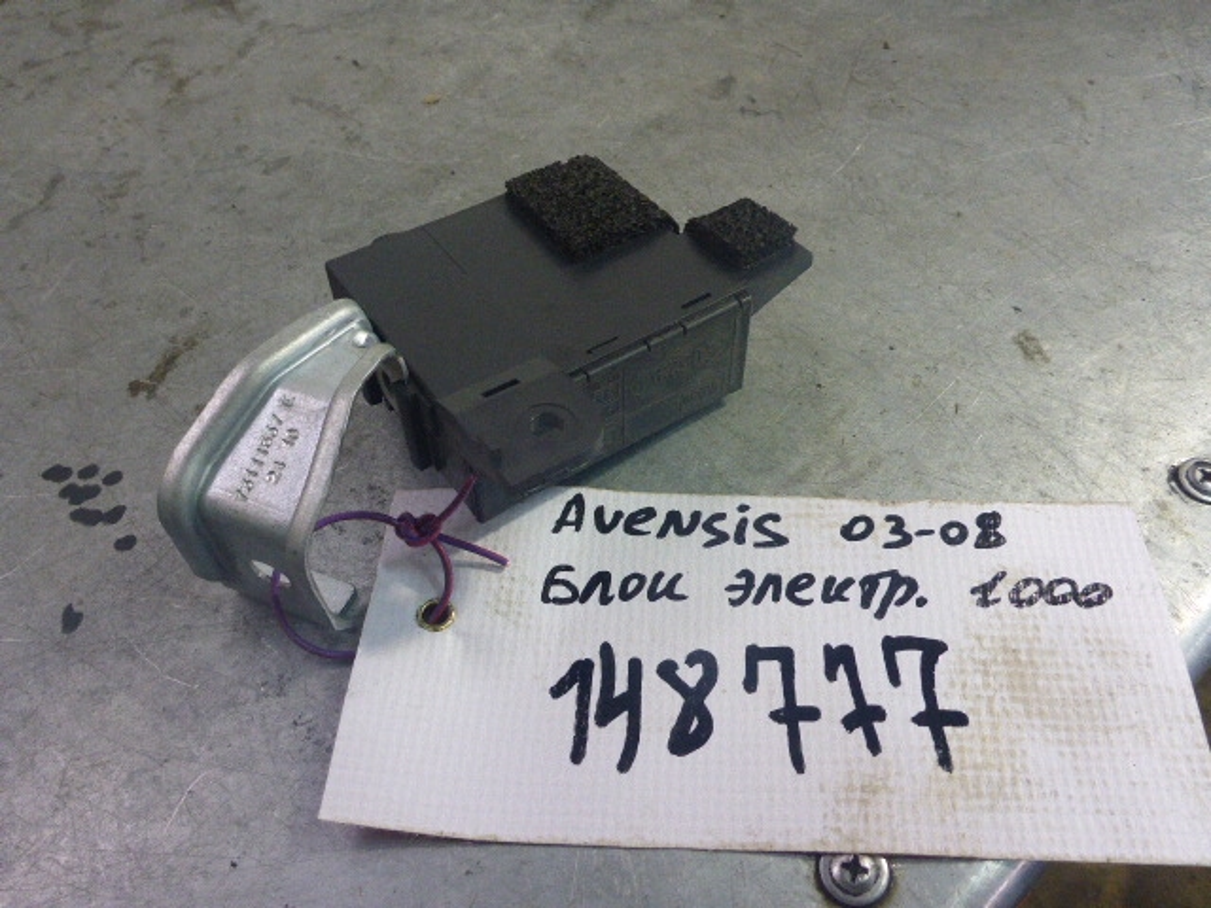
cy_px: 454
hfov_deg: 63.4
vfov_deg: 49.7
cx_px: 606
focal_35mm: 28
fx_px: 980
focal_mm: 4.9
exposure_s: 1/50
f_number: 3.3
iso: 400
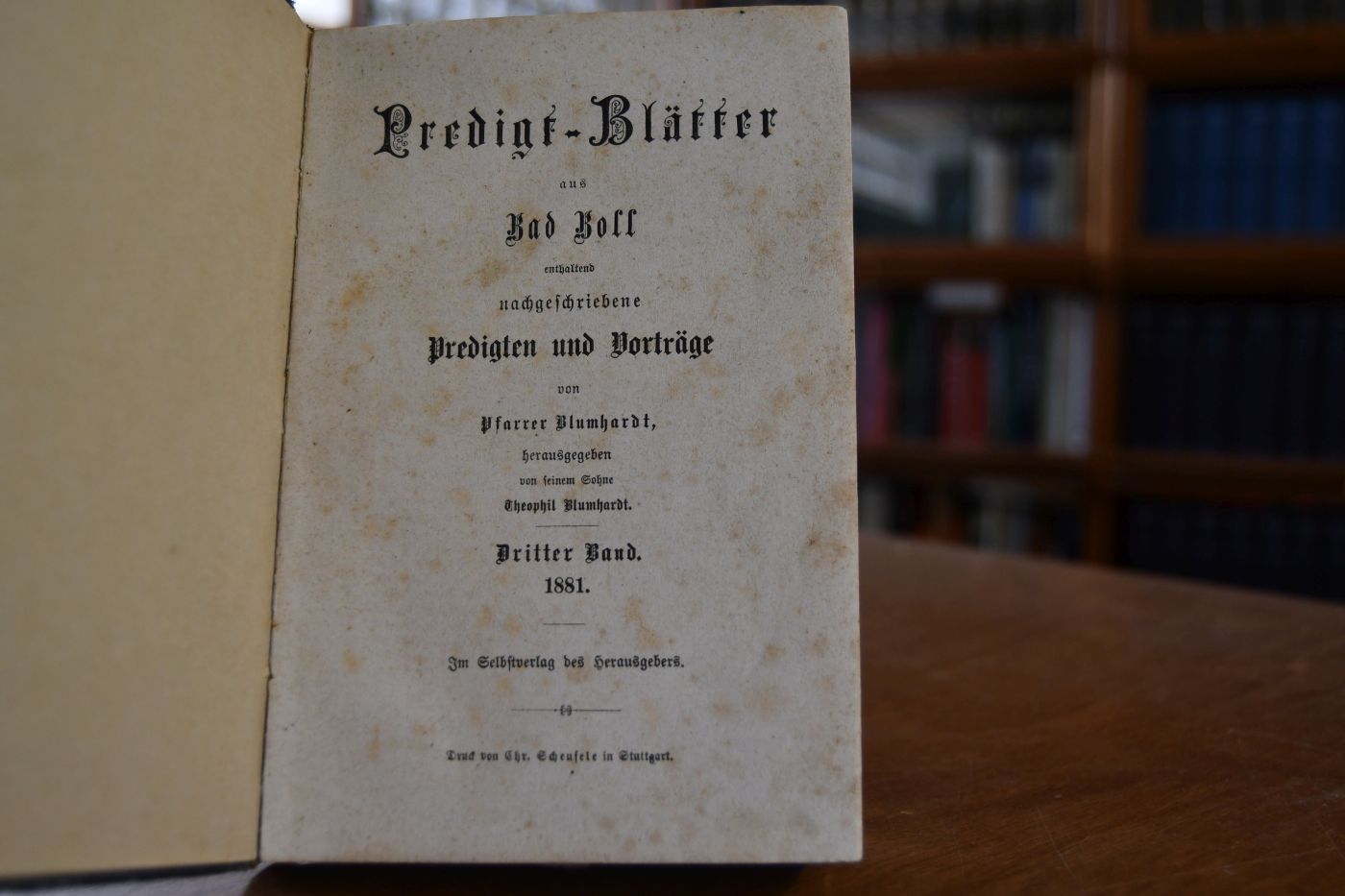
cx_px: 672
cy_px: 448
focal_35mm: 39
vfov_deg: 34.2
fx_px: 1457
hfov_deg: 49.6
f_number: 4
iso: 560
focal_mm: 26
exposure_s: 1/250
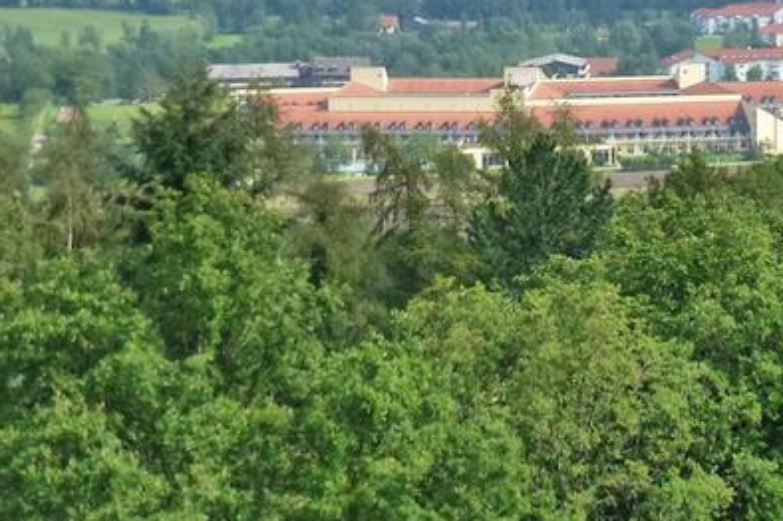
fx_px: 2977
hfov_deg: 14.9
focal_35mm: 137
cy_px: 103
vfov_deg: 10.0
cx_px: 564
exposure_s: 1/400
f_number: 4.7
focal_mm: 13.6
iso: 250
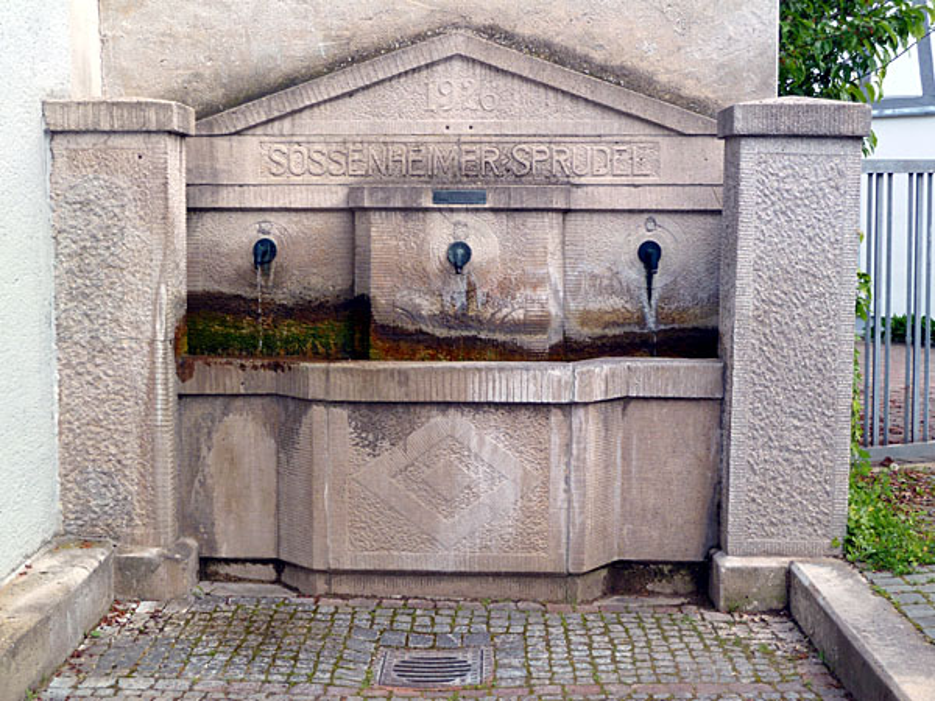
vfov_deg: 28.0
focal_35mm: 52
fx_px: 1405
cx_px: 468
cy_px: 350
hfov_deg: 36.8
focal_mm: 8.5
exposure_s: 1/100
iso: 80
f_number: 3.8
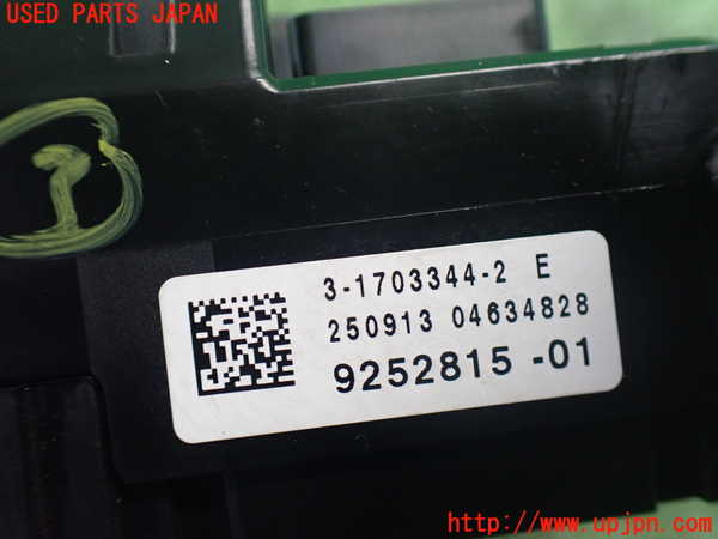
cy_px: 270
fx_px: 622
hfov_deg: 60.0
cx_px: 359
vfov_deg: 46.8
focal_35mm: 30
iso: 800
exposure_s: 1/80
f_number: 2.3
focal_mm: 5.4
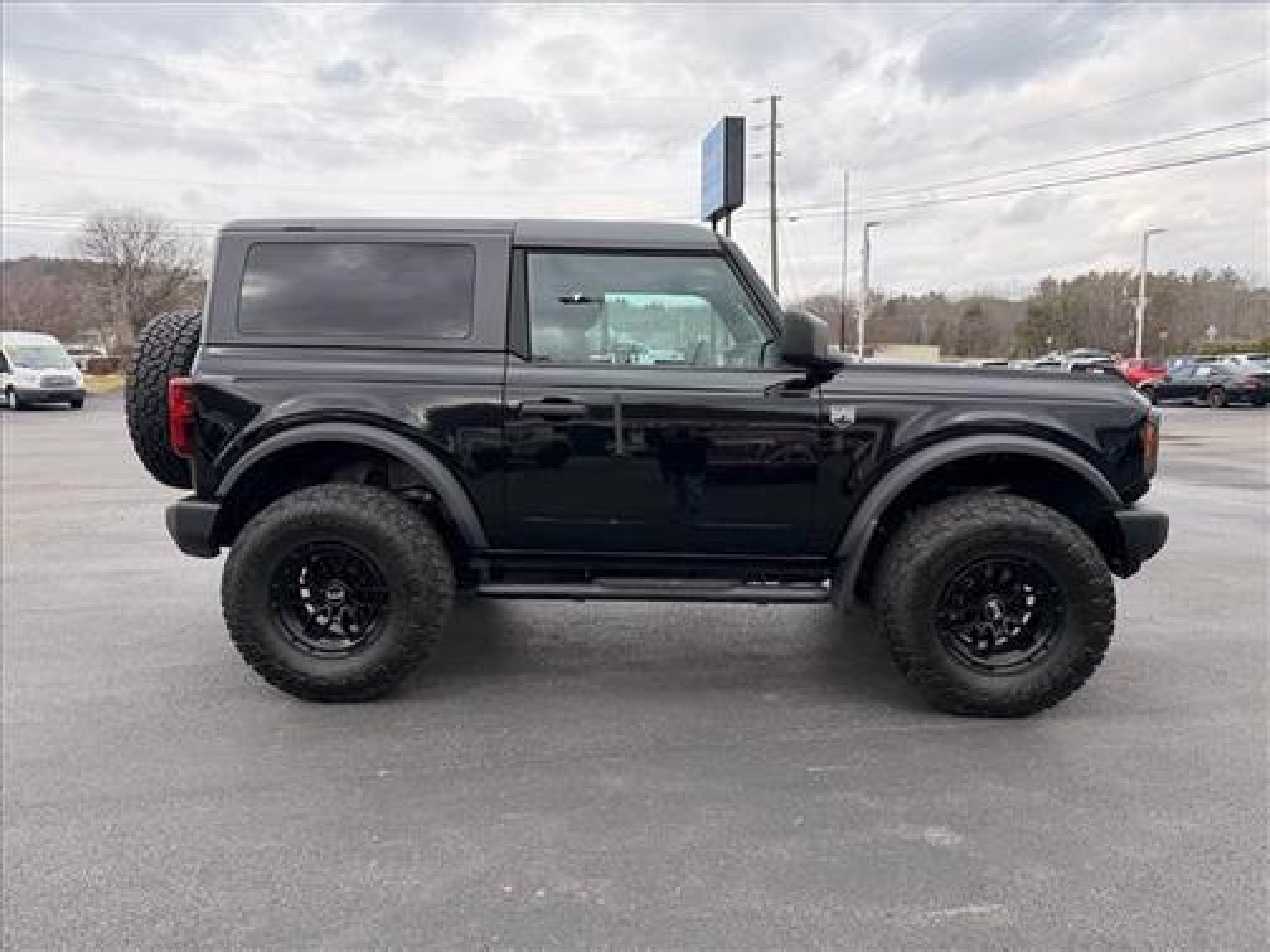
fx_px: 881
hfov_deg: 71.6
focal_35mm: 24
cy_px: 476
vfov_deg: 56.8
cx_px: 635
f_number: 1.78
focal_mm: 6.76
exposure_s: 1/1553
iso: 80
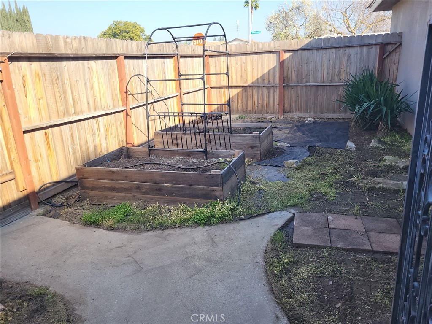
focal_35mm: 26
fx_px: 324
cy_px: 162
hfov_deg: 67.3
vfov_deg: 53.1
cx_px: 216
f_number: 1.8
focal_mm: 5.4
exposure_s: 1/583
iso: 40
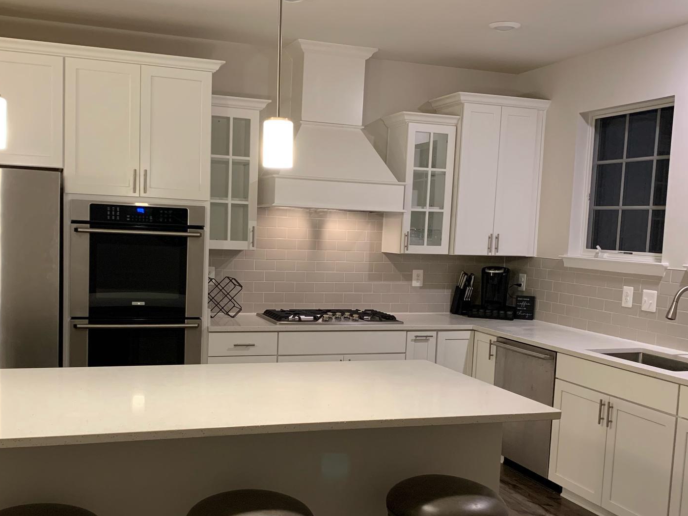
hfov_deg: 48.9
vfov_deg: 37.6
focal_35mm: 38
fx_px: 755
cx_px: 308
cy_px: 312
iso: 250
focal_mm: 4.25
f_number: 1.8
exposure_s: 1/60
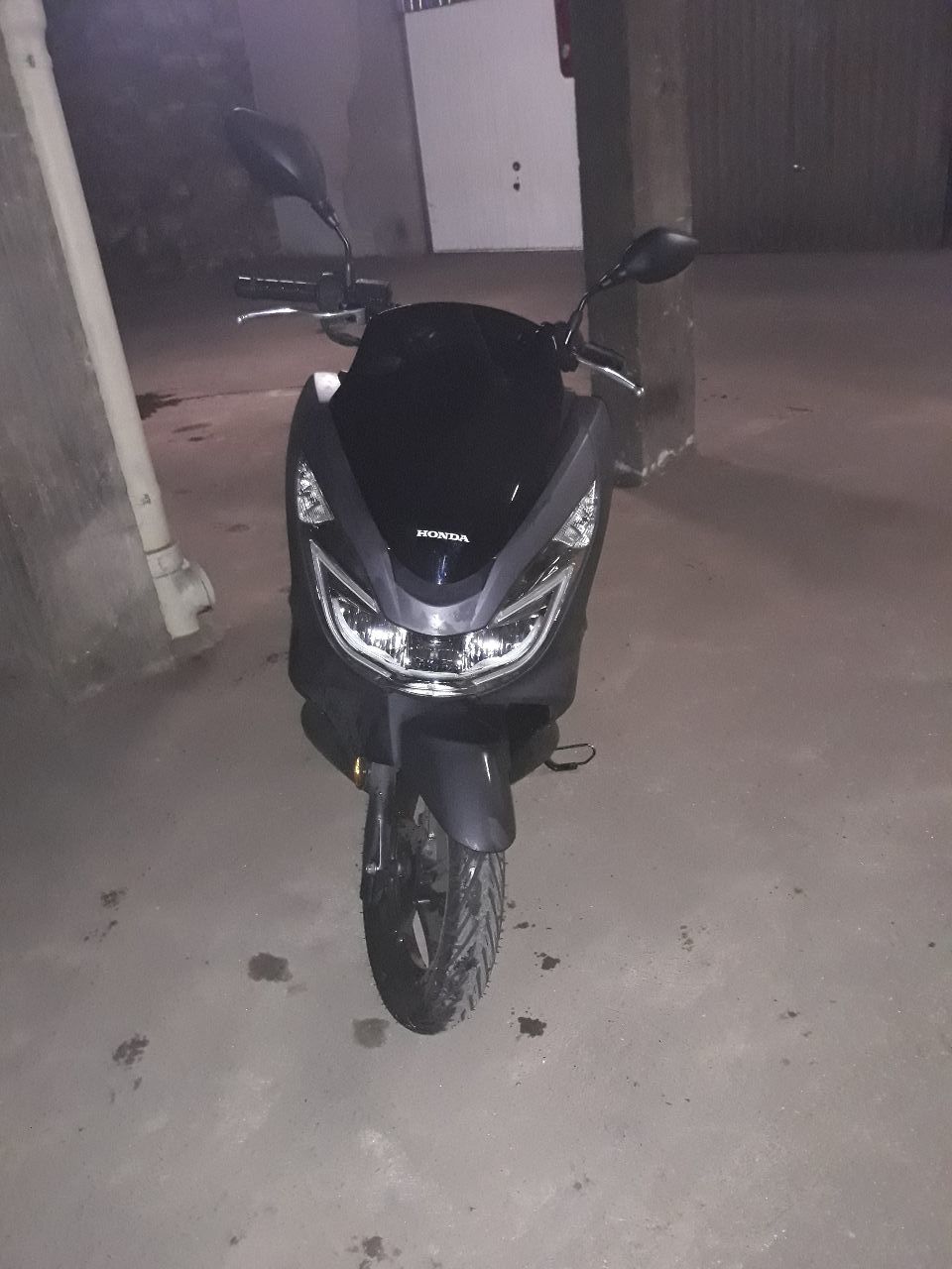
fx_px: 990
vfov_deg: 65.3
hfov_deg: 51.4
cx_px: 476
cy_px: 634
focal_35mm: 27
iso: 500
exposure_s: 1/25
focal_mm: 3.71
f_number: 1.7
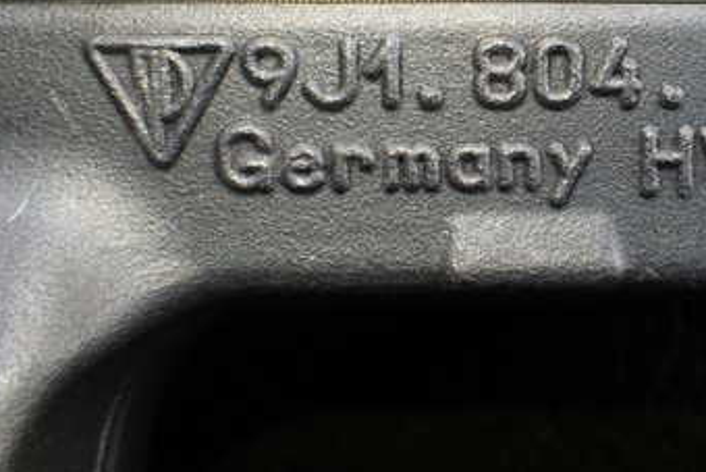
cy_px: 102
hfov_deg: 35.0
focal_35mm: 55
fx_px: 1079
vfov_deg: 24.3
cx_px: 571
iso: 100
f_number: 3.2
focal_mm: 5.4
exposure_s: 1/160
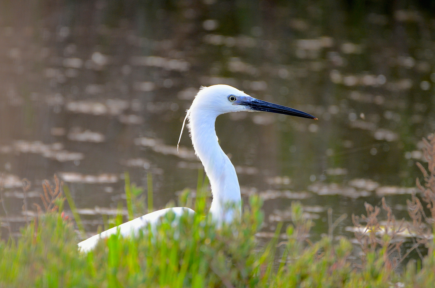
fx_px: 10852
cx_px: 218
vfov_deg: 1.5
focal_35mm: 900
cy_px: 144
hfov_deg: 2.3
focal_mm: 600
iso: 800
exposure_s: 1/400
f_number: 7.1
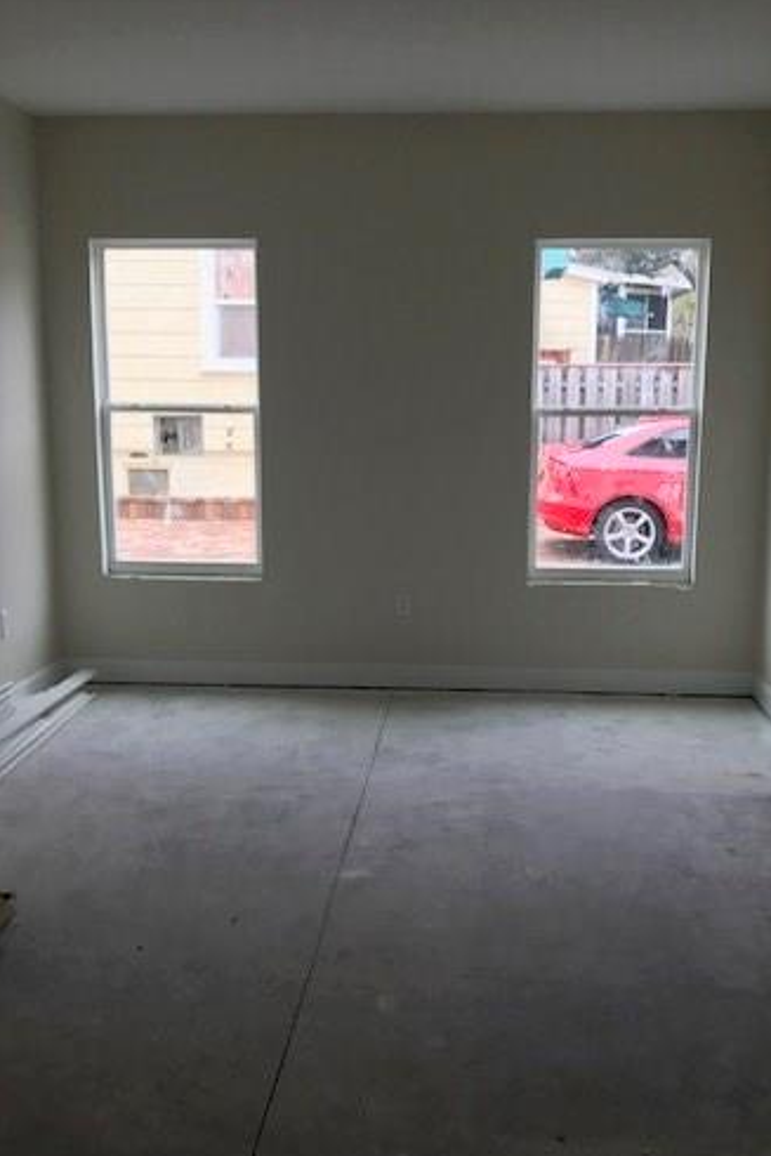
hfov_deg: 35.1
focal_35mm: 38
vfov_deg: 50.6
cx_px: 413
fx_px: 1220
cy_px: 625
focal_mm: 3.99
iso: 25
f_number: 1.8
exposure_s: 1/60
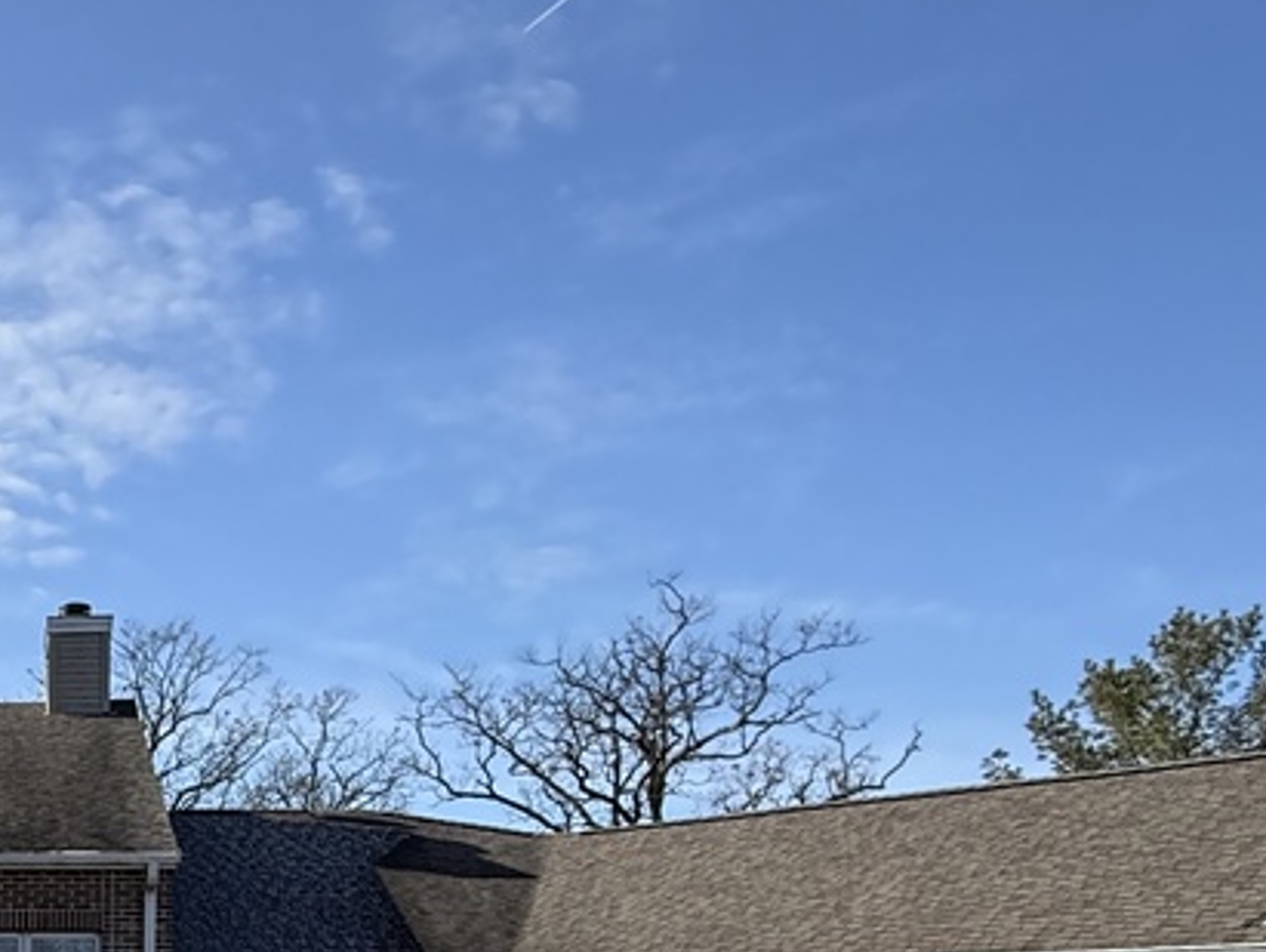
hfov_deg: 32.1
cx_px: -265
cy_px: 1100
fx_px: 1794
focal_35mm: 49
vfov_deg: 26.8
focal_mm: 2.22
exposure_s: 1/1534
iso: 50
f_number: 2.2
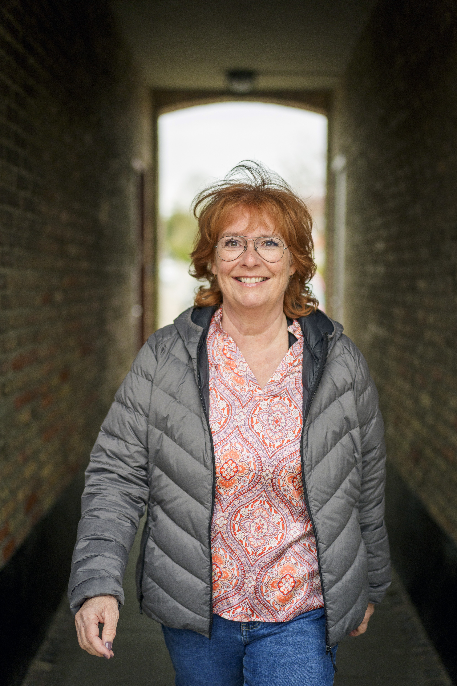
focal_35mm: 55
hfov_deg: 24.6
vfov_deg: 36.2
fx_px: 1047
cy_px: 343
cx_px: 228
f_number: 1.8
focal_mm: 55
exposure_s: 1/2000
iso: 250
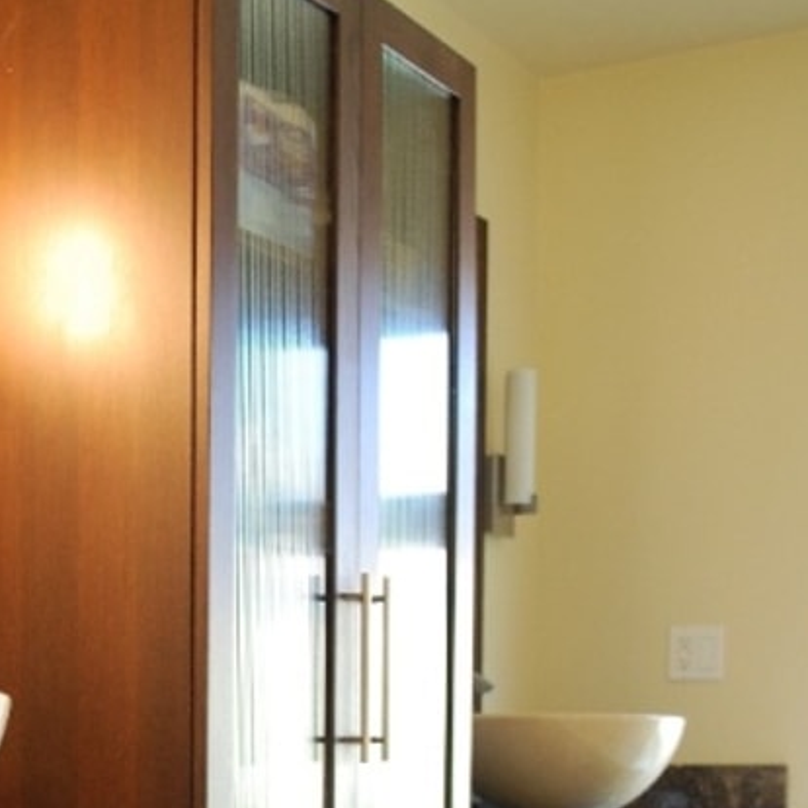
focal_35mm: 74
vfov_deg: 22.2
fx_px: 1954
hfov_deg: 23.1
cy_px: 863
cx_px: 170
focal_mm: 24
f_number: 3.2
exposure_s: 1/25
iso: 400
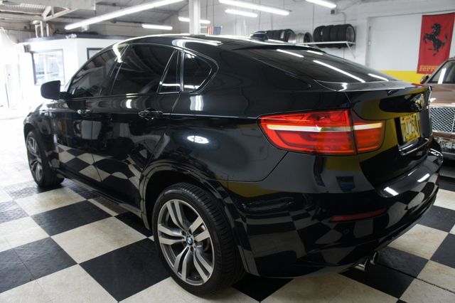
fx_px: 341
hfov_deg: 67.4
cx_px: 228
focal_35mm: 27
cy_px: 152
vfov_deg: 47.9
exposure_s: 1/30
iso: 320
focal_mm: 18
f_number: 3.5
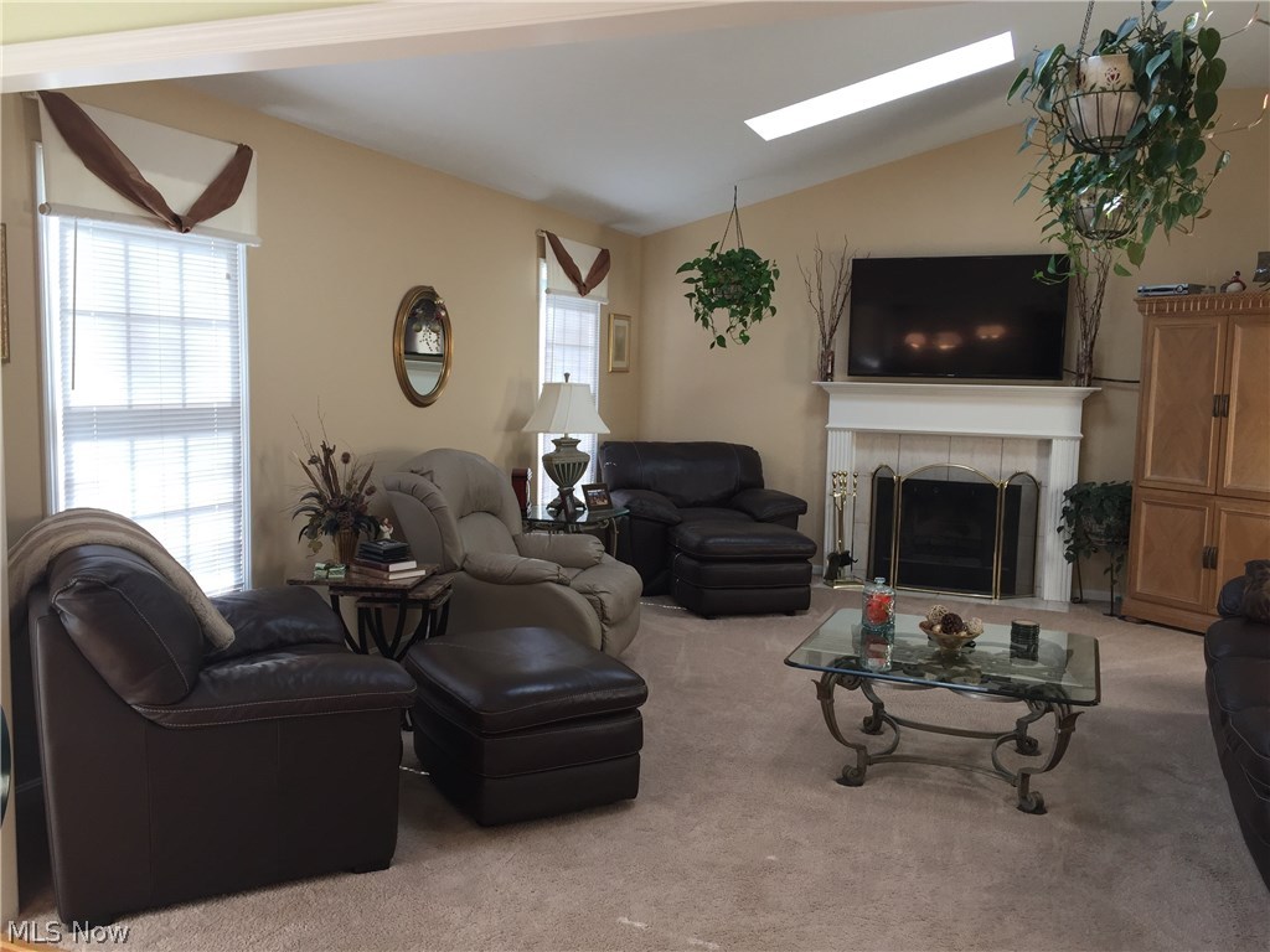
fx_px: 1064
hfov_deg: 61.7
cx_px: 635
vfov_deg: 48.2
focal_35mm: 29
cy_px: 476
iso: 50
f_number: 2.2
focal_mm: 4.15
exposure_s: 1/100
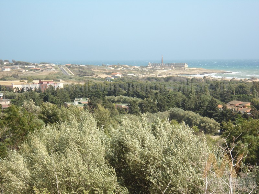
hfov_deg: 18.7
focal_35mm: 105
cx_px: 130
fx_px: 786
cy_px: 97
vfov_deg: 14.1
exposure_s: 1/200
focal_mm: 18.8
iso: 80
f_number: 5.9
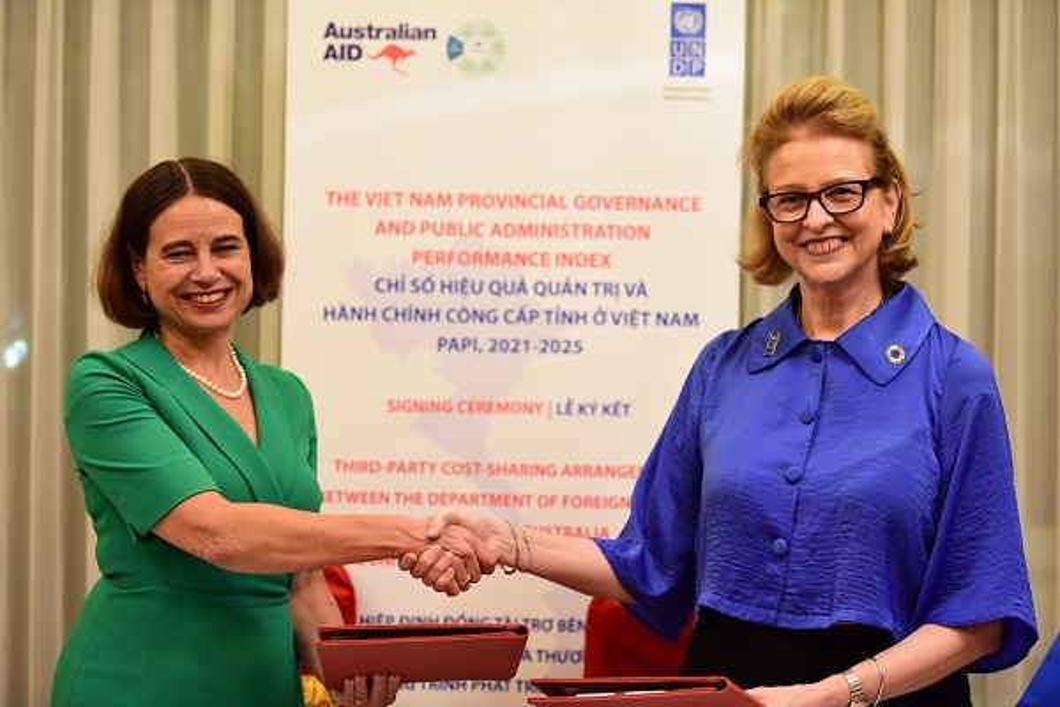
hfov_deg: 28.8
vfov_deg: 19.5
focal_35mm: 70
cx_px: 530
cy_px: 354
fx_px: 2061
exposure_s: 1/125
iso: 1600
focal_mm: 70
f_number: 2.8
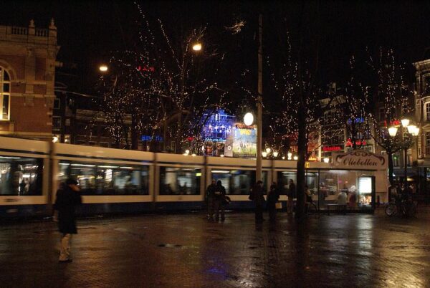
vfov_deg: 32.0
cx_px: 215
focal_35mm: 42
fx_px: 502
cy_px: 144
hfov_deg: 46.3
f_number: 7.1
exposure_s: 1/13
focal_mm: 28
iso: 1600
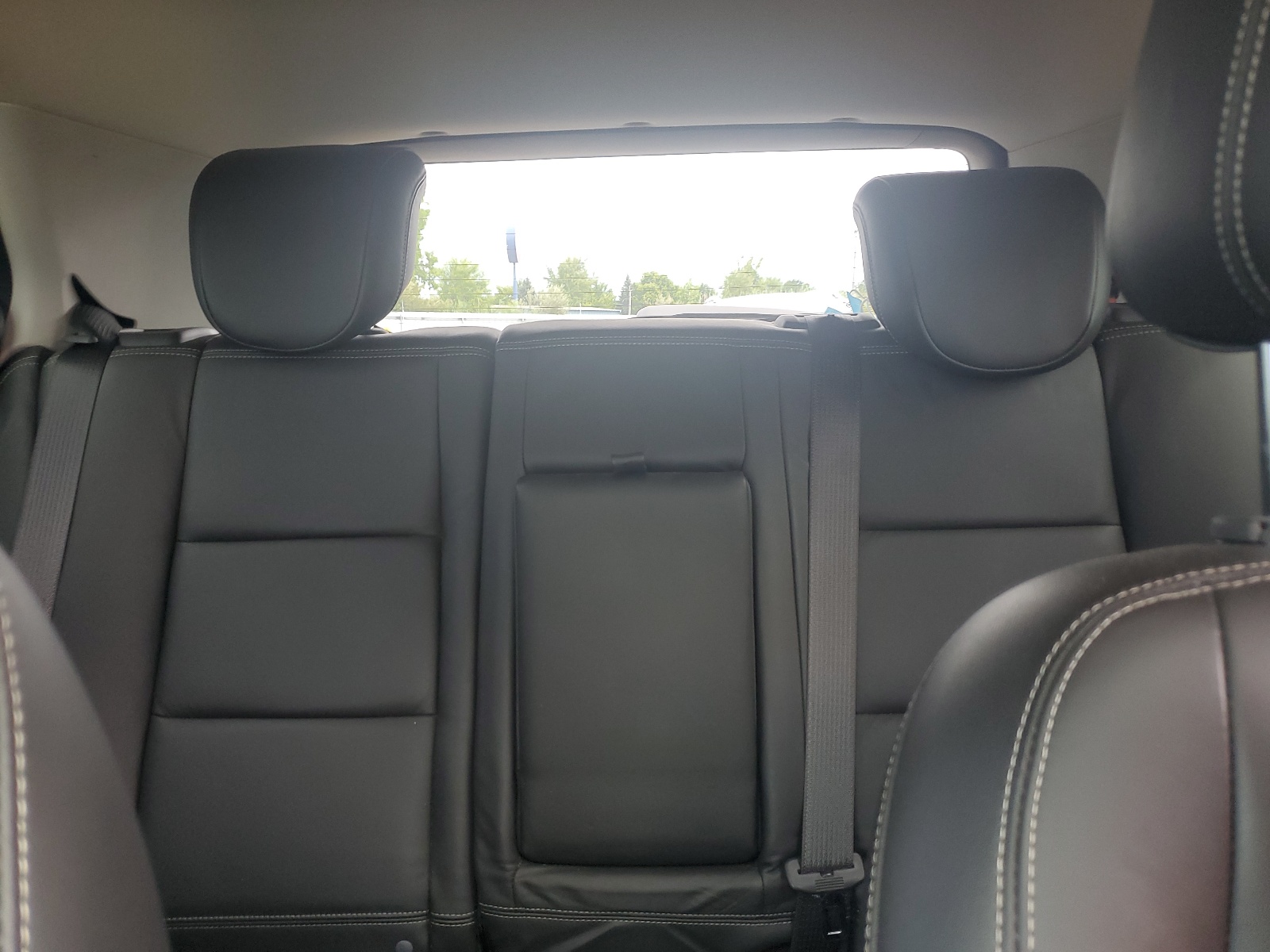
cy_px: 476
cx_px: 635
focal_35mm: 26
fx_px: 954
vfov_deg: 53.1
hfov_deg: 67.3
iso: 65
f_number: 1.5
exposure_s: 1/120
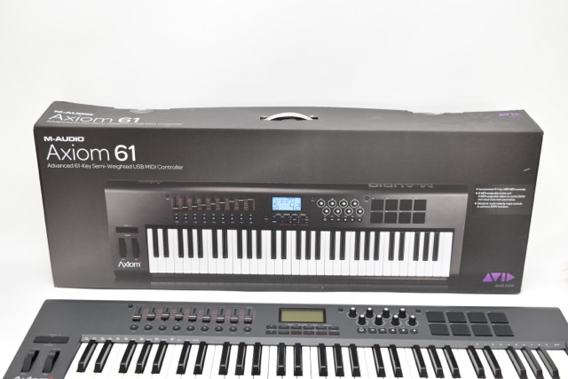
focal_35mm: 46
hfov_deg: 42.3
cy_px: 190
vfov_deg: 29.0
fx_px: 734
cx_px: 284
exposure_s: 1/125
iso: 1600
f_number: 5.6
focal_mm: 31
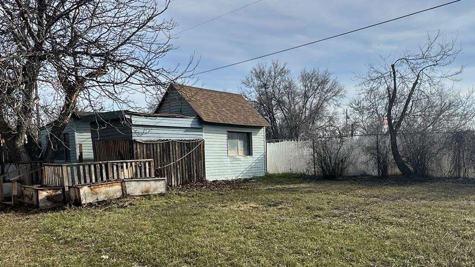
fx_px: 378
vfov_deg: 38.3
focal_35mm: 30
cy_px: 187
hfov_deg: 63.6
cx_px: 288
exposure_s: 1/1531
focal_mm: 2.22
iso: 40
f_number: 2.2
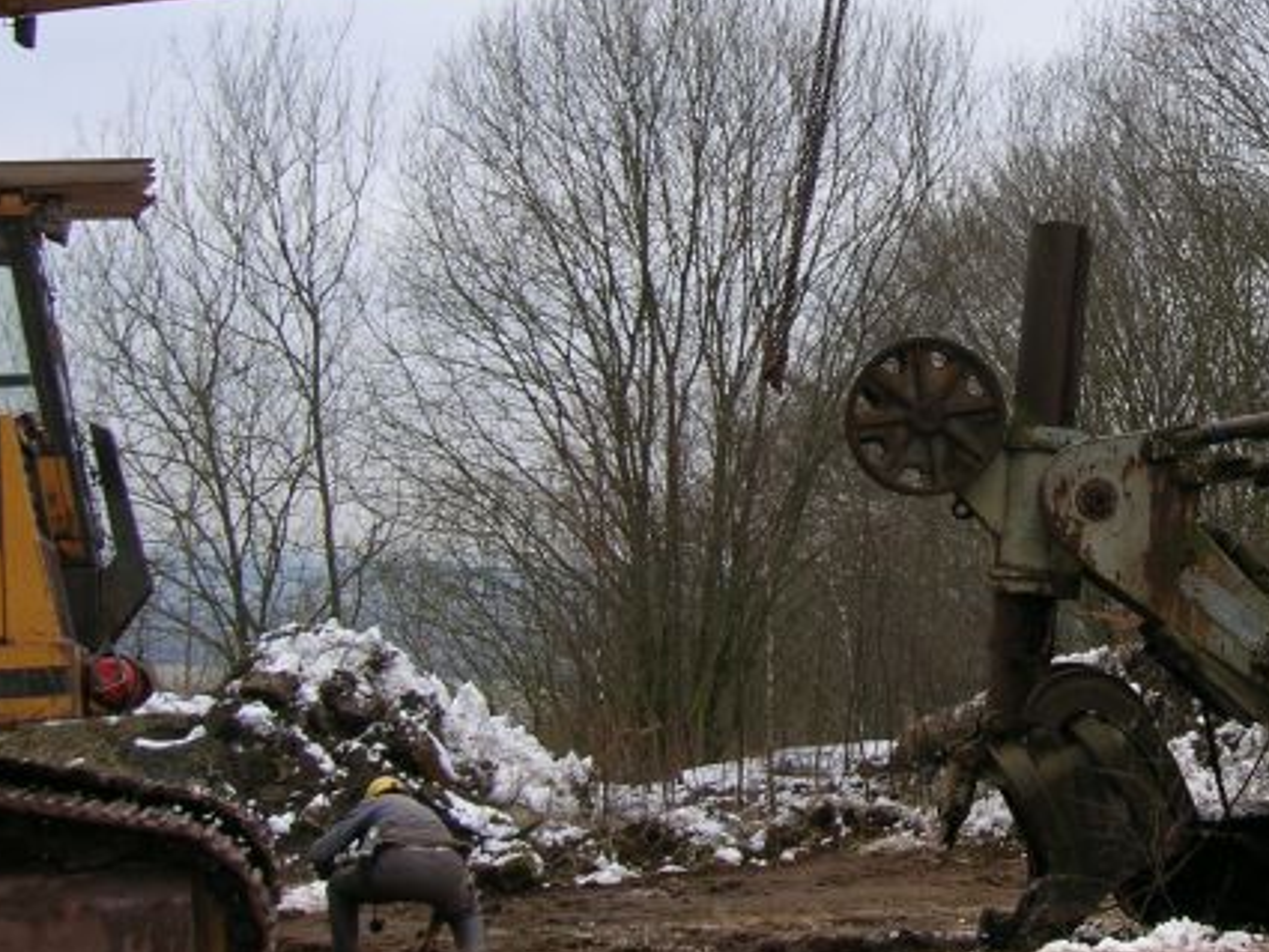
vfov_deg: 22.8
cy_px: 289
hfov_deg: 29.6
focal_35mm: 64
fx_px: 2347
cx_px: 1003
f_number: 4.9
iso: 50
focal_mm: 5.7
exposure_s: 1/77.5
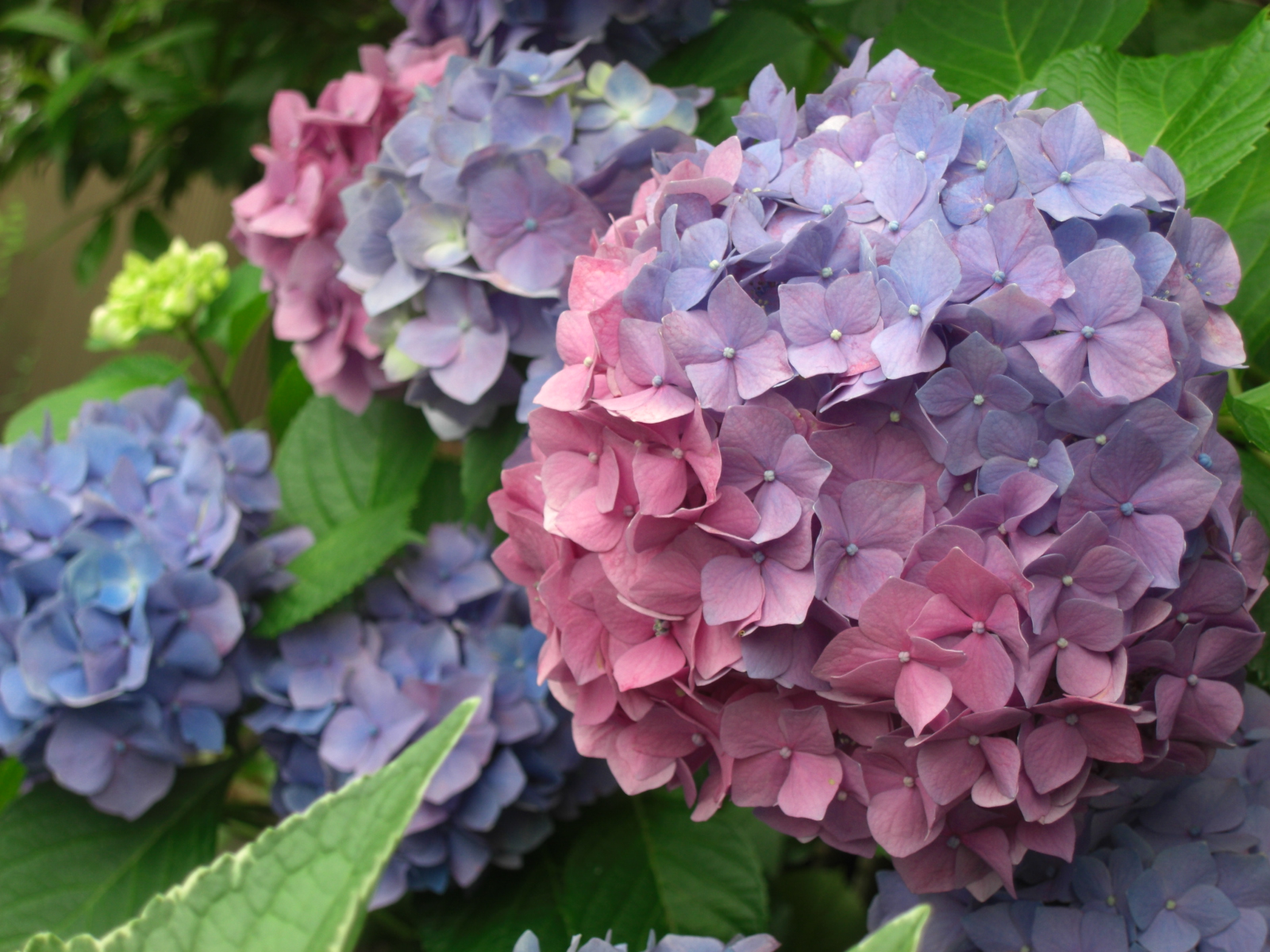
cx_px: 635
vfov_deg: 21.6
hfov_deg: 28.6
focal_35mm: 68
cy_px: 476
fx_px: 2495
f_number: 4
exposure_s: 1/200
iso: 80
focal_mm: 14.2
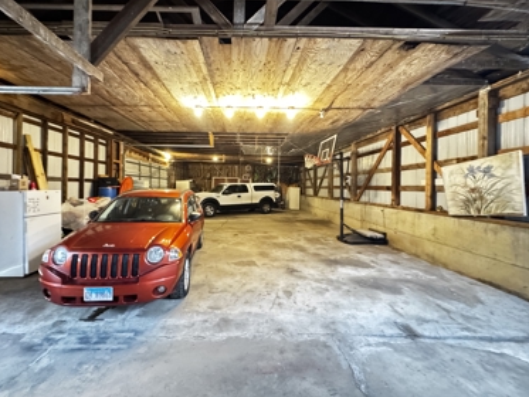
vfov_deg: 81.7
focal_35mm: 15
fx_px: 229
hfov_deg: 98.0
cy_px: 189
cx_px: 247
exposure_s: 1/24
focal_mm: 2.22
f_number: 2.2
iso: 2000
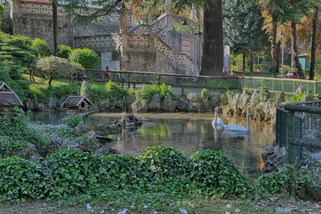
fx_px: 490
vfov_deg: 24.6
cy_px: 107
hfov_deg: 36.3
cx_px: 160
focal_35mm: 55
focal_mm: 36.5
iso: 400
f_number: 5.6
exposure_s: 1/170
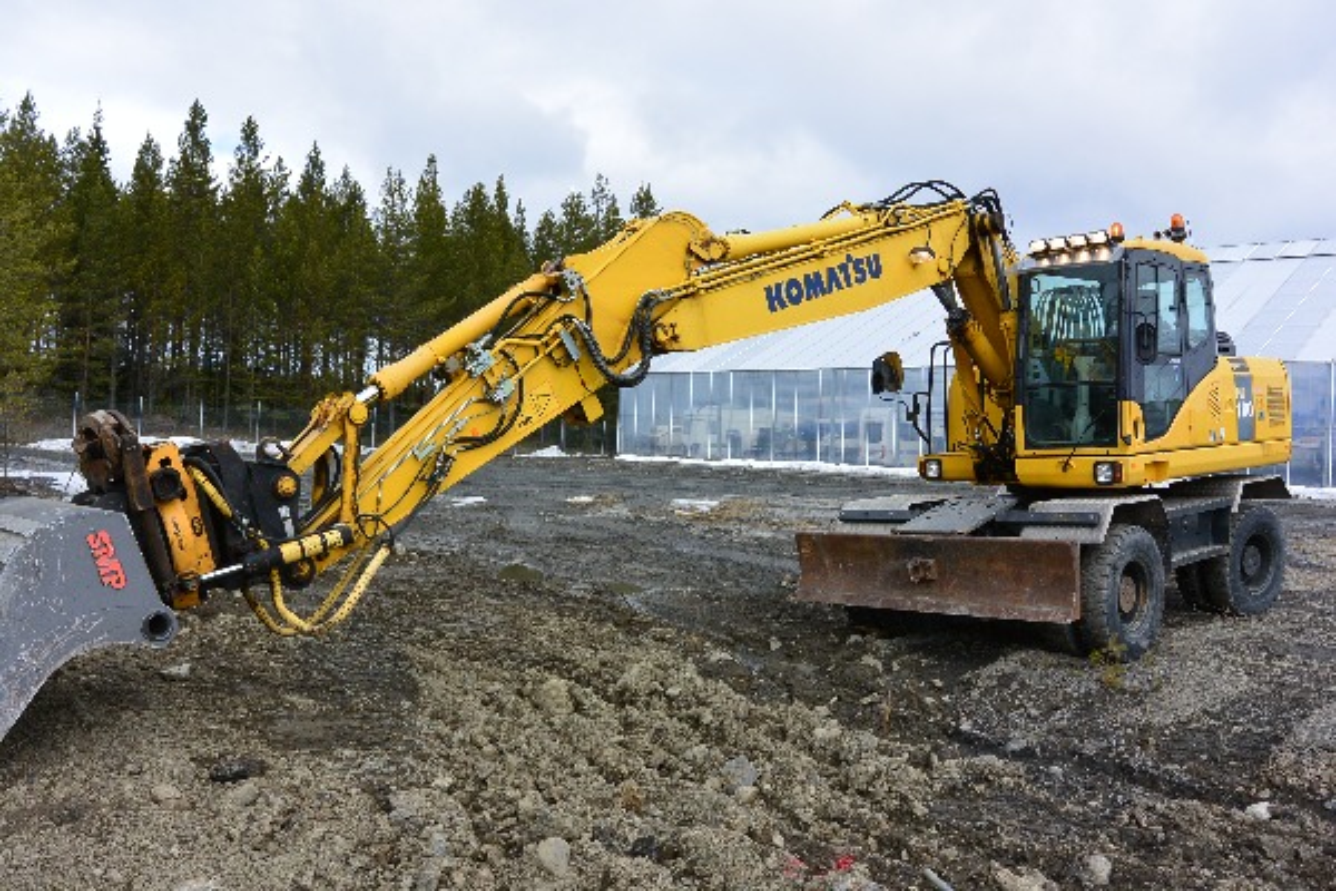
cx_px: 668
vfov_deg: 45.0
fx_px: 1076
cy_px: 446
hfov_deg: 63.7
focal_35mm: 29
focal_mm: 11
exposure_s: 1/640
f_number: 4.5
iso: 160
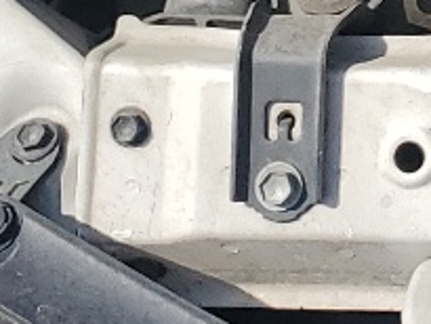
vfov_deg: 6.9
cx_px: 1182
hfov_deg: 8.5
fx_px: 2529
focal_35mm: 203
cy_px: -463
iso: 50
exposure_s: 1/5000
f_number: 1.5
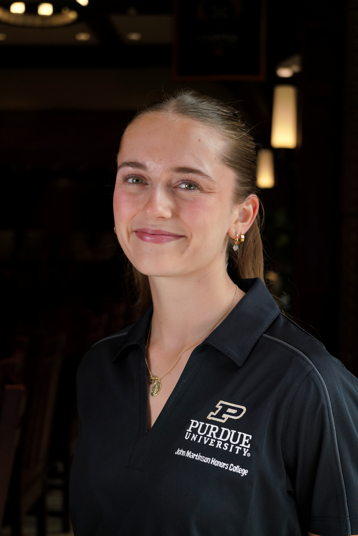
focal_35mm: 60
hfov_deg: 22.6
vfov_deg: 33.4
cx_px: 179
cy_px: 268
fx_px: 895
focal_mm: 60
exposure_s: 1/500
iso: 640
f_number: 5.6
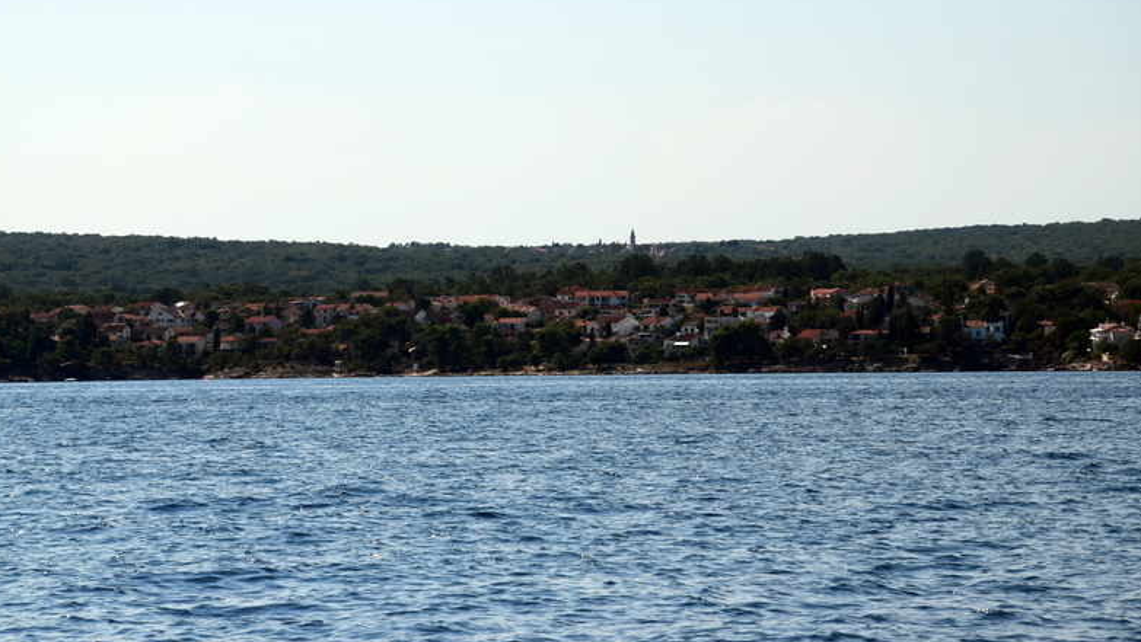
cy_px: 275
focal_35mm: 169
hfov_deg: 12.8
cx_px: 568
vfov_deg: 7.2
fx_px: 5101
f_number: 11
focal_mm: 105
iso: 400
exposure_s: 1/500
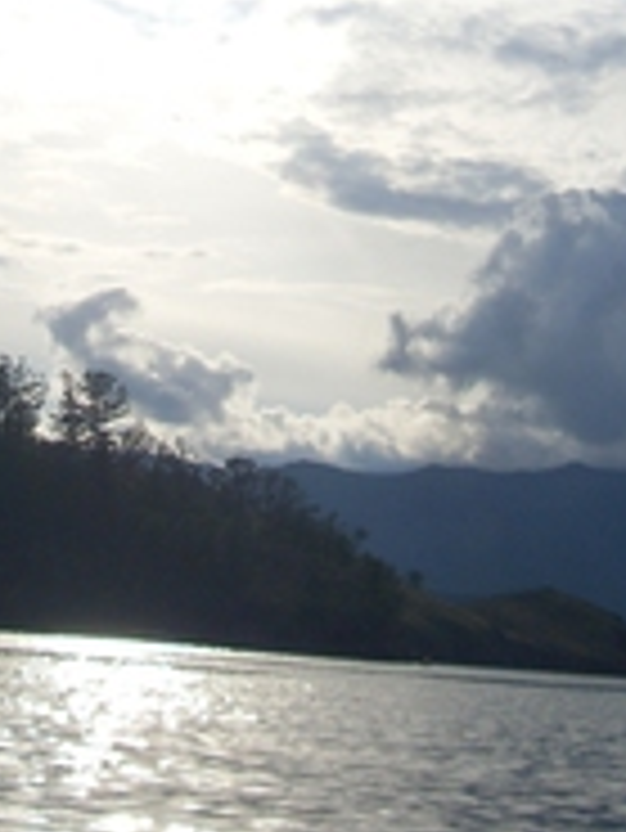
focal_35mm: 85
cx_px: 164
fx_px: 2047
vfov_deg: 22.9
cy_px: 261
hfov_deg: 17.3
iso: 80
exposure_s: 1/1000
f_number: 7
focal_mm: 6.3
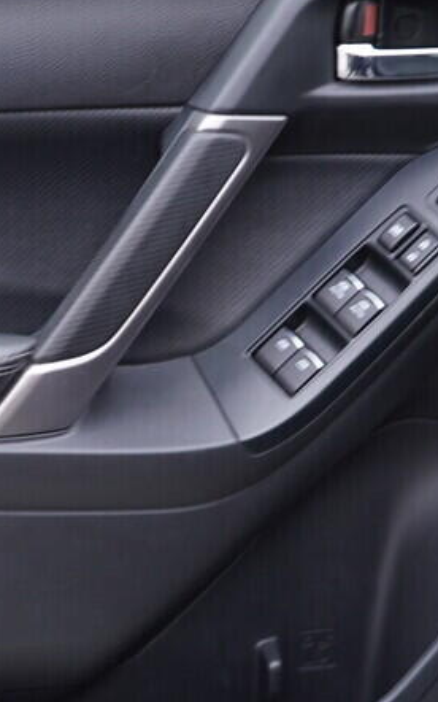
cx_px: -35
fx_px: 1624
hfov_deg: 15.0
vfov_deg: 24.3
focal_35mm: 85
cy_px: 447
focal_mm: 24
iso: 125
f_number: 2.8
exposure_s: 1/40
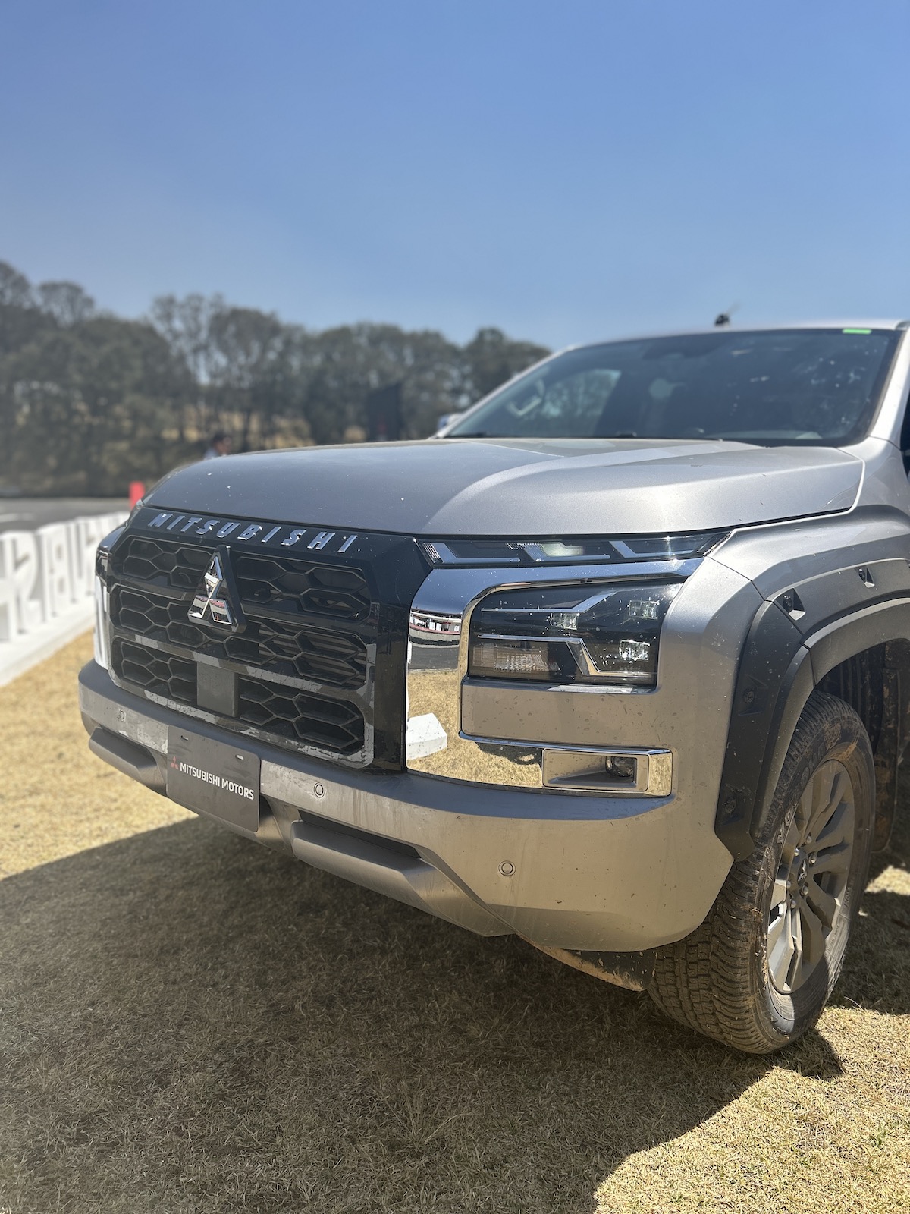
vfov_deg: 67.3
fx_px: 911
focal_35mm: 26
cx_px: 455
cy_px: 607
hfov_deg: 53.1
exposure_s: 1/4444
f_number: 1.5
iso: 50
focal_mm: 5.7
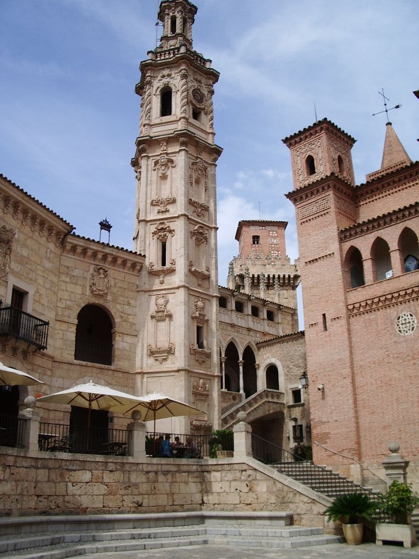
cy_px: 280
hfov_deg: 40.7
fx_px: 565
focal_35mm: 35
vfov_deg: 52.6
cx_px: 210
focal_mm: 5.8
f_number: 4.3
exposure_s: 1/500
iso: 50
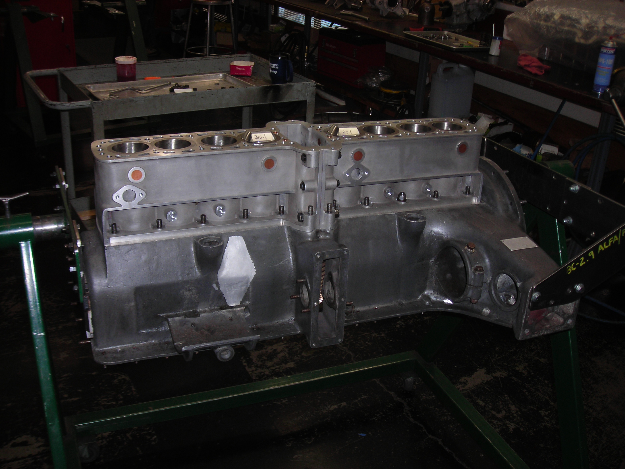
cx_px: 312
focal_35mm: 38
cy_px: 234
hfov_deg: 49.0
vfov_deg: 37.7
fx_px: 686
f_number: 3.2
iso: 58
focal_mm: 6.3
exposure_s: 1/60.1
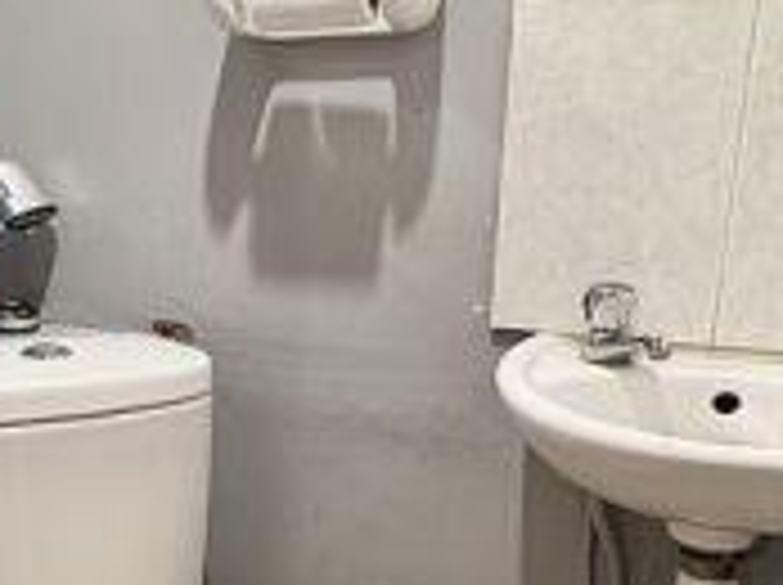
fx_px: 1062
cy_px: 443
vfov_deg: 30.3
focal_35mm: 47
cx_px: 263
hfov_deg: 40.0
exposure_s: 1/50
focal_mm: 2.22
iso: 200
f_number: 2.2
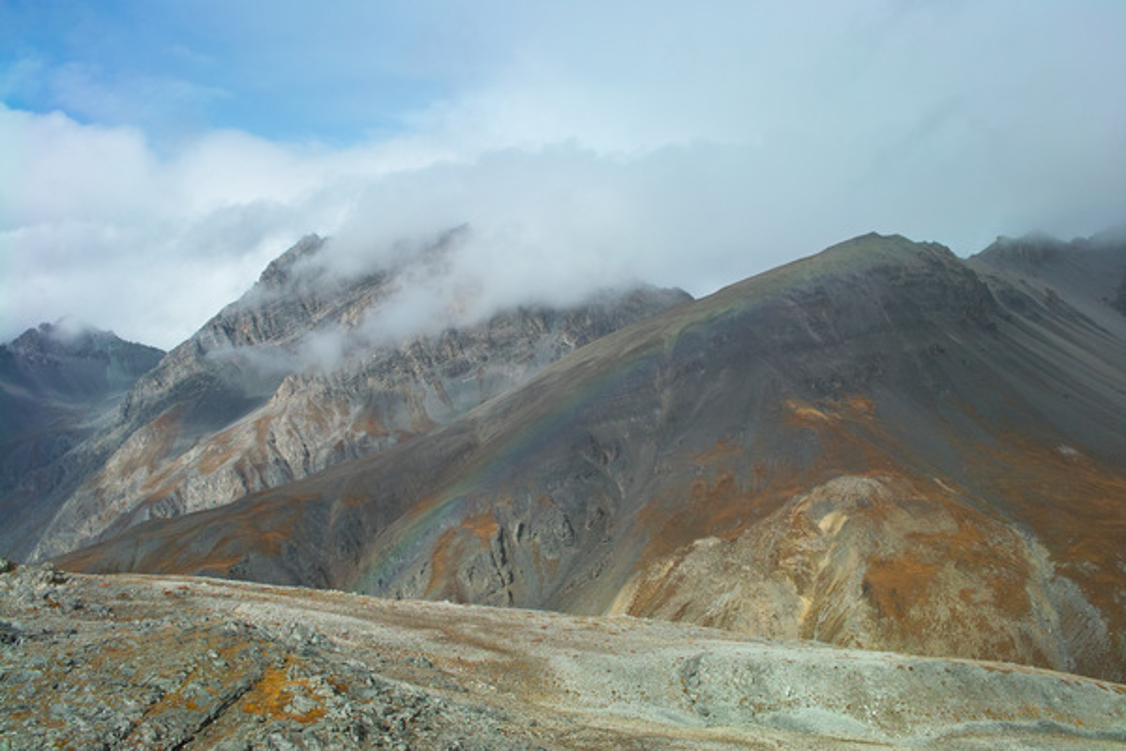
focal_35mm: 41
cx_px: 563
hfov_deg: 47.4
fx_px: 1282
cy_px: 376
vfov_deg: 32.6
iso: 100
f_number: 9
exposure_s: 1/160
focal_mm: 24.2
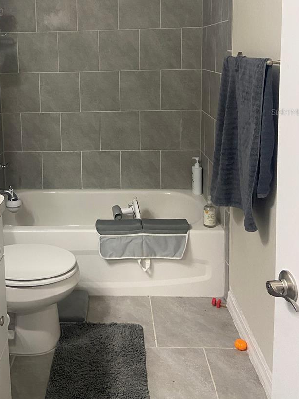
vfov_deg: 47.6
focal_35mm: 38
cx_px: 87
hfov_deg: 37.1
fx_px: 438
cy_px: 112
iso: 125
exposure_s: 1/60
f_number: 1.8
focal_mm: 4.25
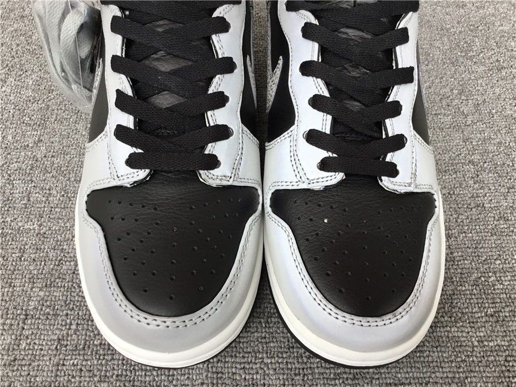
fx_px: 462
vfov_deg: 45.4
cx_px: 258
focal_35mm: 31
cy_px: 194
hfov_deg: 58.4
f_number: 2.4
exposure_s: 1/143
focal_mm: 3.3
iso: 25
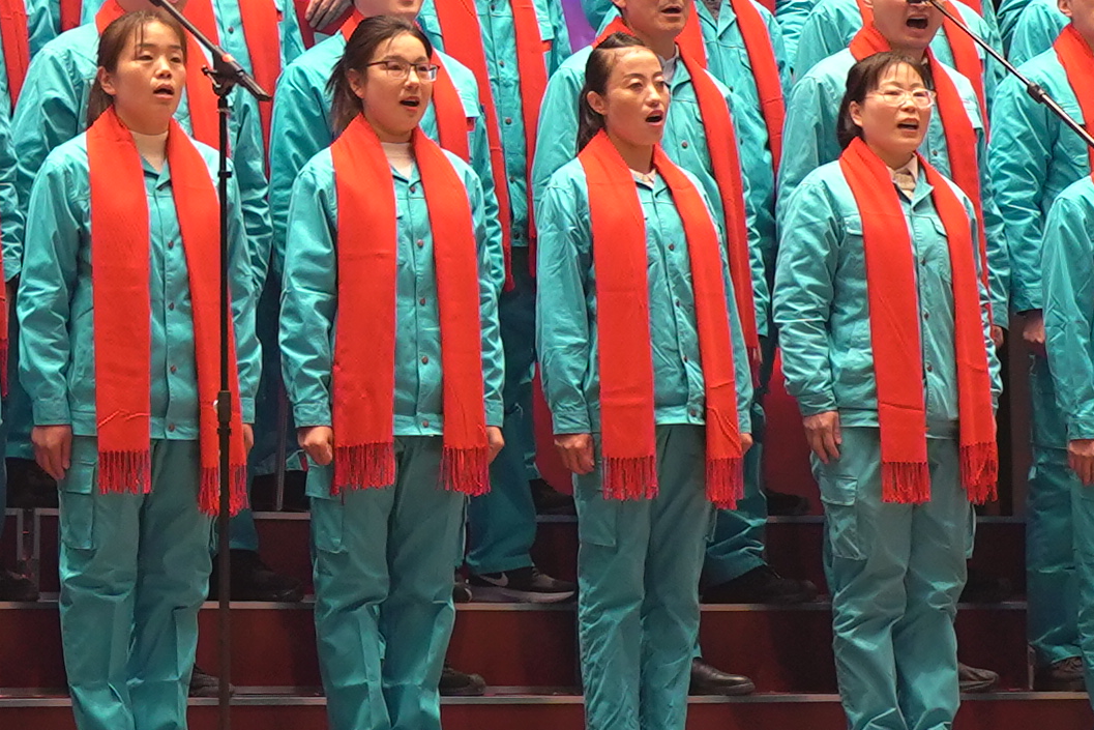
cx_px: -546
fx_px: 6382
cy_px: -431
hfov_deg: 9.5
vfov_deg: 6.4
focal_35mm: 210
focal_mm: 37
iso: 1000
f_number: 4
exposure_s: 1/200
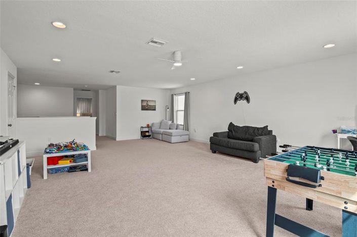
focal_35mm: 16
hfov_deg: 95.0
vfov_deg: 72.0
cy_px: 118
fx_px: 164
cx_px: 178
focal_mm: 11
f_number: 8
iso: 200
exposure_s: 1/2
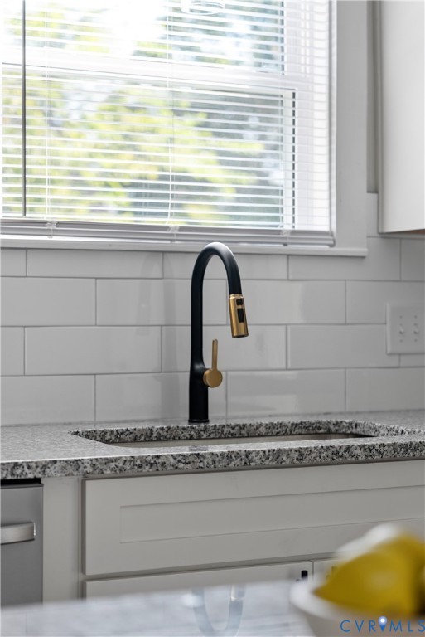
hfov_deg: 19.5
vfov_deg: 28.8
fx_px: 1238
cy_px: 318
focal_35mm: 70
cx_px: 212
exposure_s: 1/100
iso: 800
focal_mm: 70
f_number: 2.8
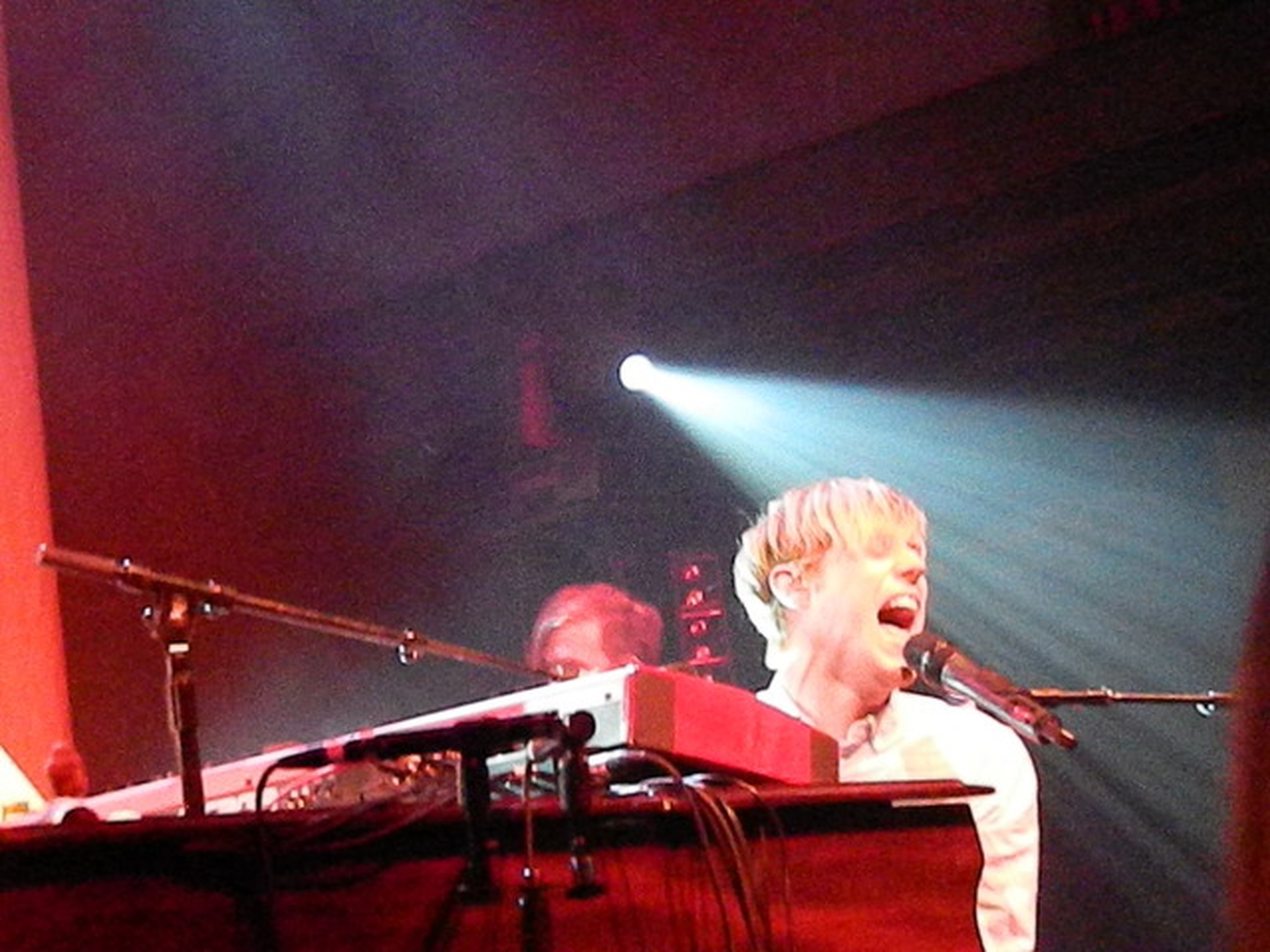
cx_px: 635
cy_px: 476
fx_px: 3779
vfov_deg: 14.4
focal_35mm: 103
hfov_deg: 19.1
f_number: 4.5
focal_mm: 18.6
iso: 3200
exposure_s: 1/60
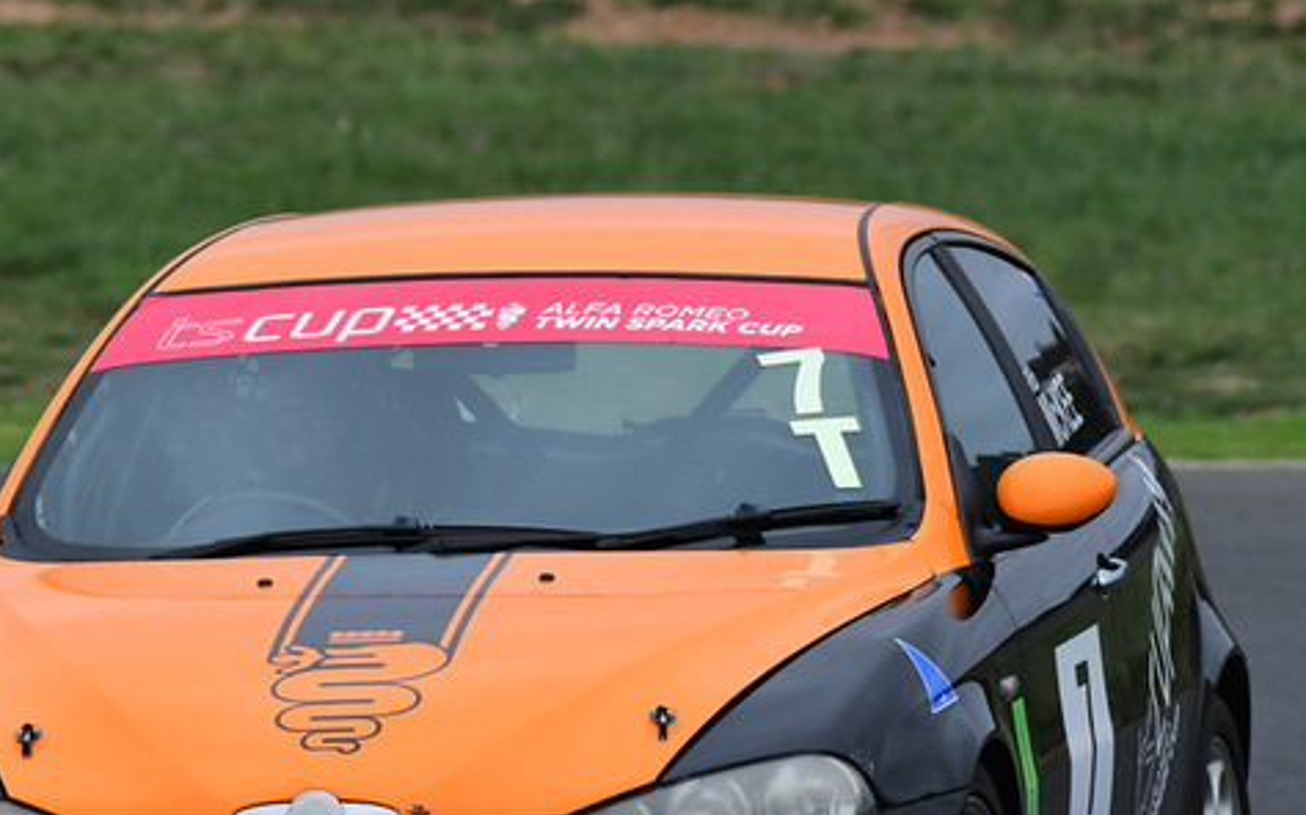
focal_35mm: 1290
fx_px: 45904
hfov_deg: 1.6
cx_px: 546
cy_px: 537
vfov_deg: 1.0
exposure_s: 1/640
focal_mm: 500
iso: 2000
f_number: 10
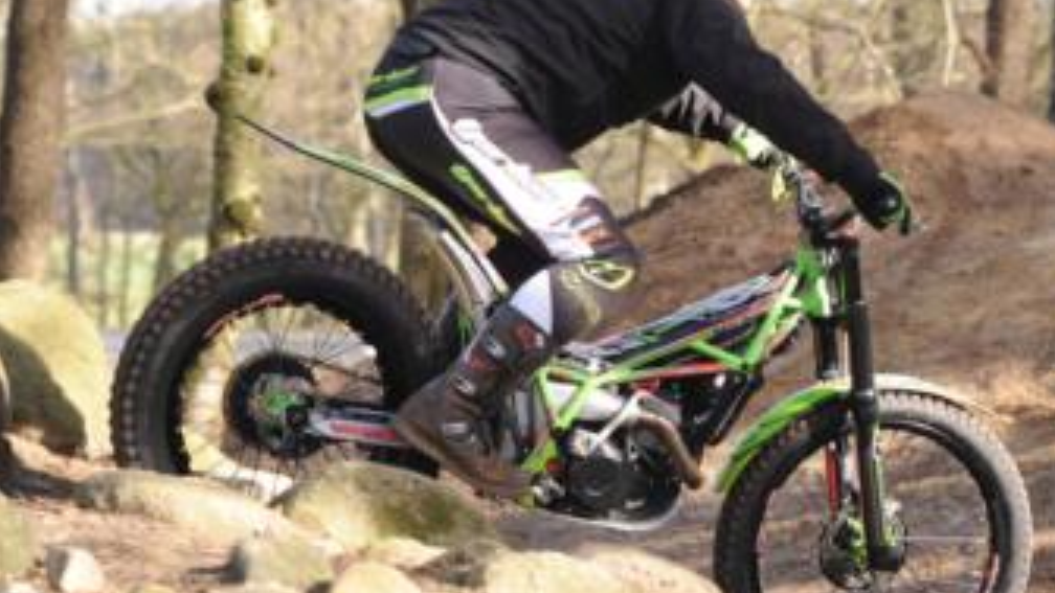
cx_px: 678
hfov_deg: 11.9
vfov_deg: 6.7
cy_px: 290
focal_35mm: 181
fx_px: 5063
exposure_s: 1/160
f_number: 6.3
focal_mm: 116
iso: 250
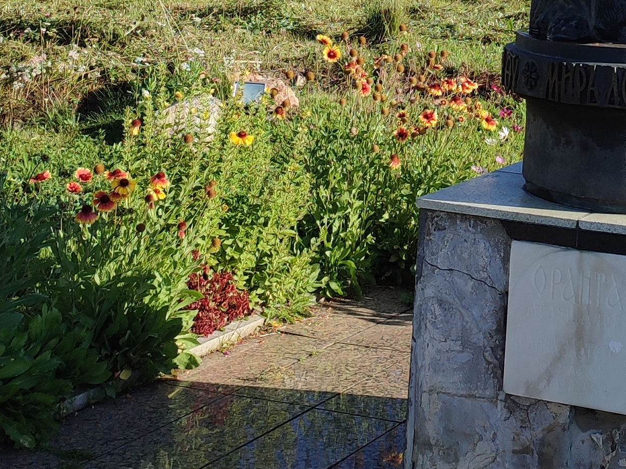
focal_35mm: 82
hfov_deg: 22.8
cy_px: -295
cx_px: 644
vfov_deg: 16.0
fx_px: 1483
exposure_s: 1/456
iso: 50
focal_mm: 6.04
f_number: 1.9
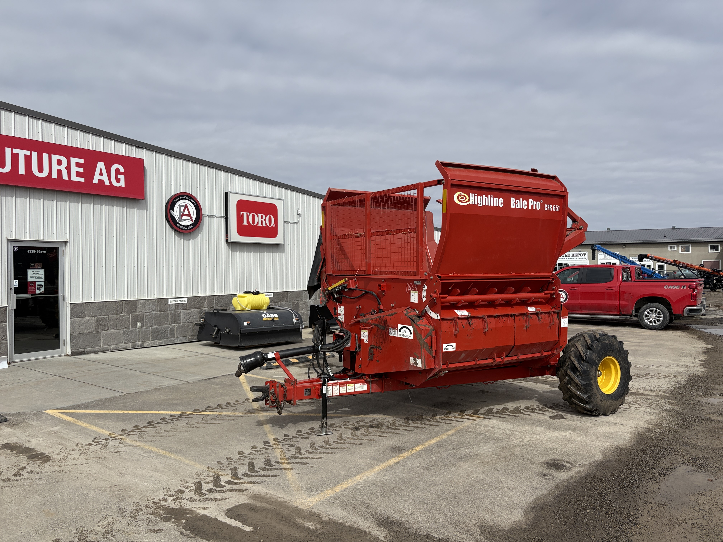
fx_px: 543
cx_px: 362
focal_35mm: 26
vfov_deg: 53.1
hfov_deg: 67.3
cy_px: 271
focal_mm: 5.96
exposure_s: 1/6329
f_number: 1.6
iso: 50
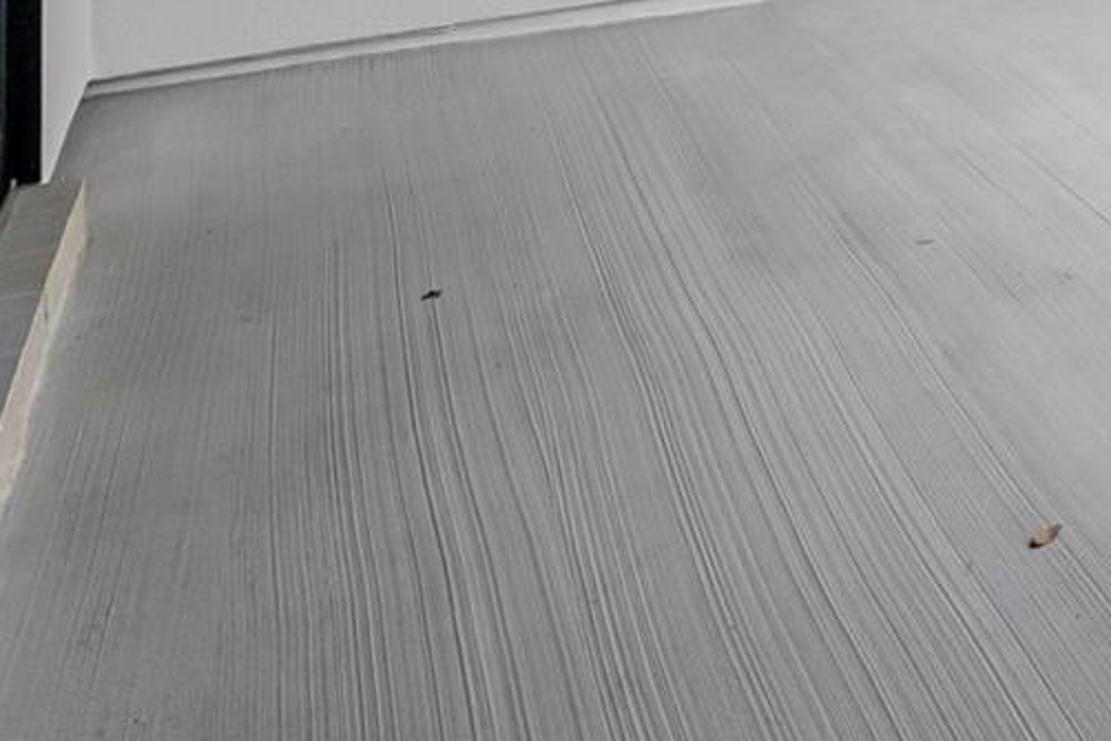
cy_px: -452
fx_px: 1636
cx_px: 1518
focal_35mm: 53
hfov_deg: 28.9
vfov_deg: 20.7
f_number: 11
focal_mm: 13
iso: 250
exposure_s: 1/50
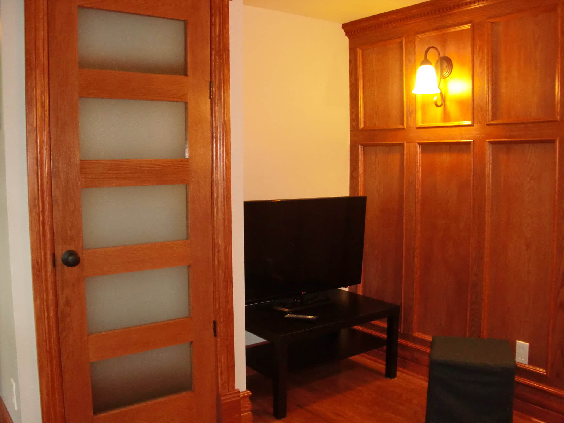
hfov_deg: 51.4
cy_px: 212
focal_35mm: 36
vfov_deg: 39.7
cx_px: 282
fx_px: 587
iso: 400
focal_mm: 6.3
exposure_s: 1/30
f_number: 2.8
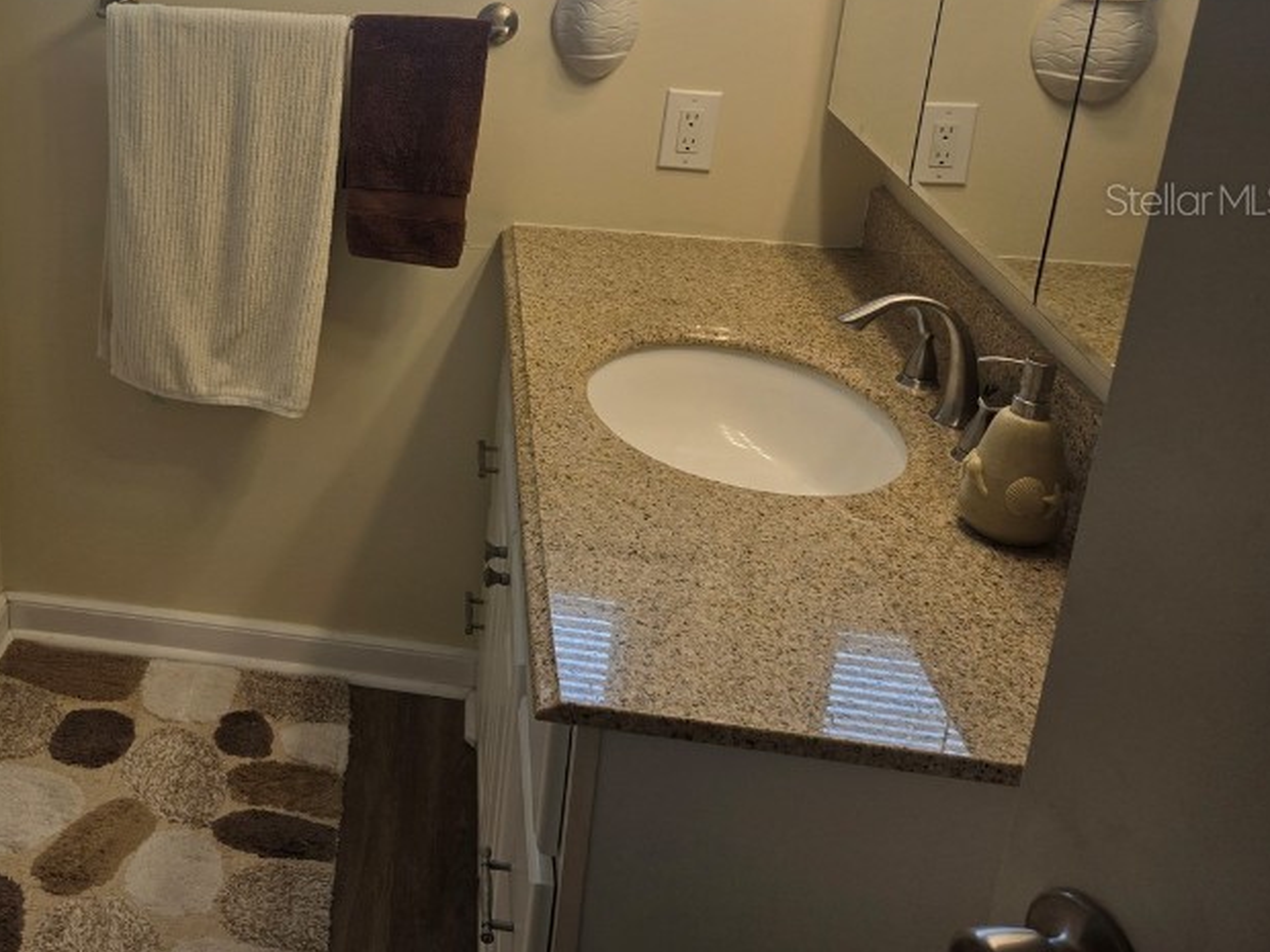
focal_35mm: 38
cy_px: 199
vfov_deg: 36.5
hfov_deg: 46.4
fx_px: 1394
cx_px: 250
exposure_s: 1/120
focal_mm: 5.4
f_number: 1.8
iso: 32
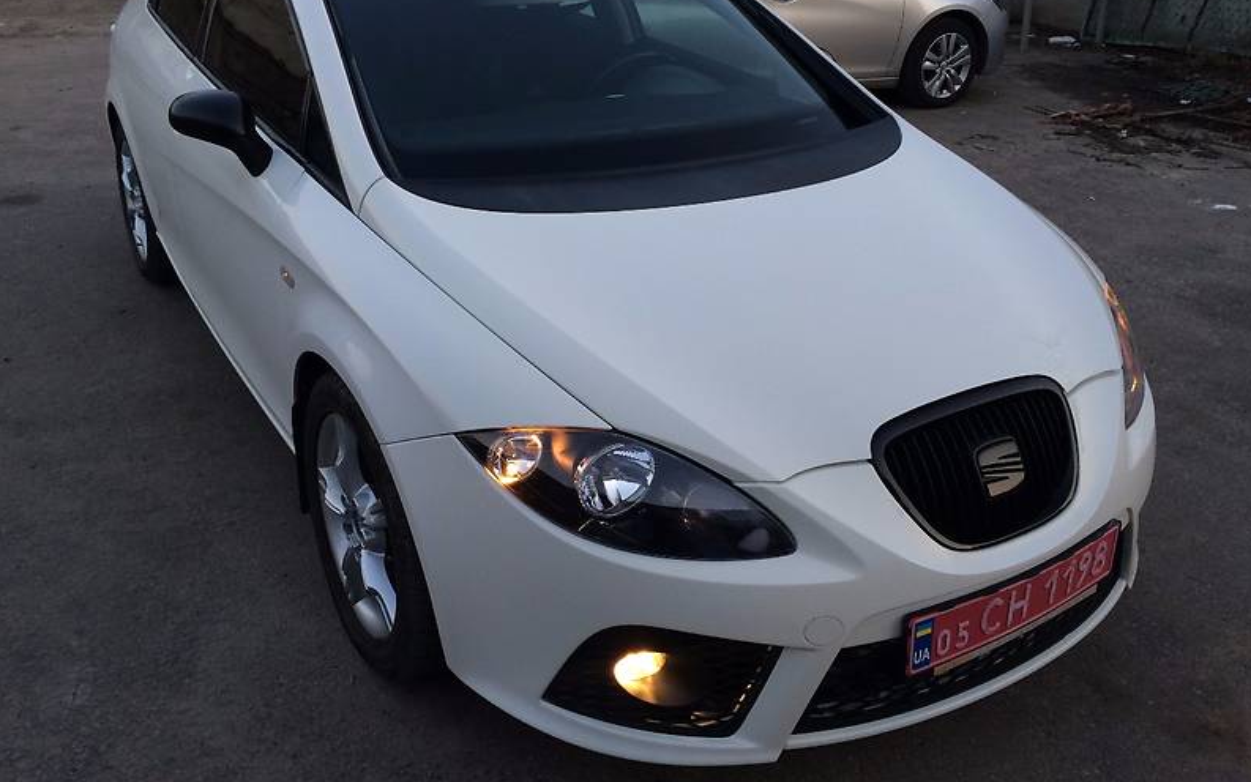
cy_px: 325
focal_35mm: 31
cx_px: 628
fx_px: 1057
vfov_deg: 40.5
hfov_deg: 61.2
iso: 40
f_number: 2.2
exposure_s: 1/33
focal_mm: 4.2
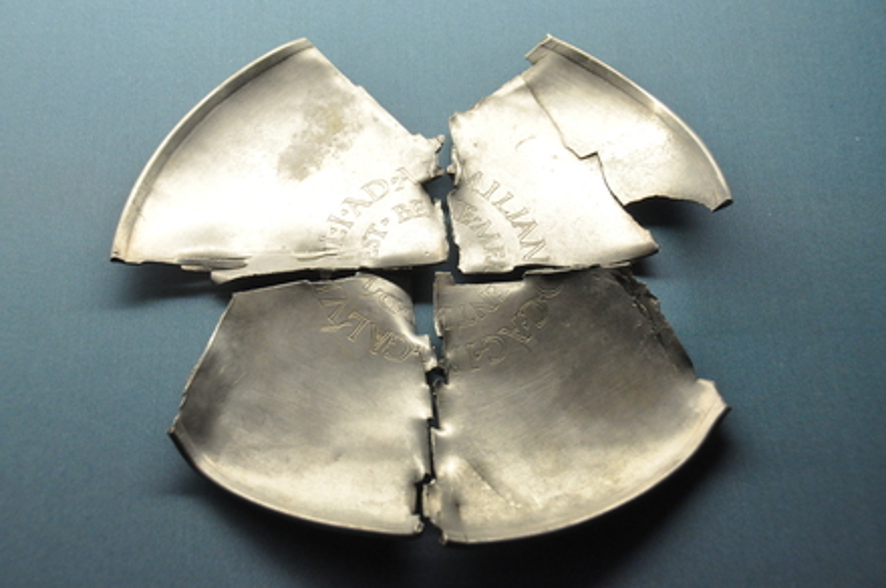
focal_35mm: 63
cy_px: 294
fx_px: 1548
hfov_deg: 31.9
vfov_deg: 21.5
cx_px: 443
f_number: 7.1
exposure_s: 1/200
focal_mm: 42
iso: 2000
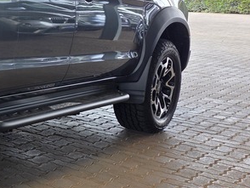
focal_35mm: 80
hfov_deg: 19.5
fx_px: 578
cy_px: 36
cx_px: -173
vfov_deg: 18.3
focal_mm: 6.25
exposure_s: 1/180
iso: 64
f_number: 1.7
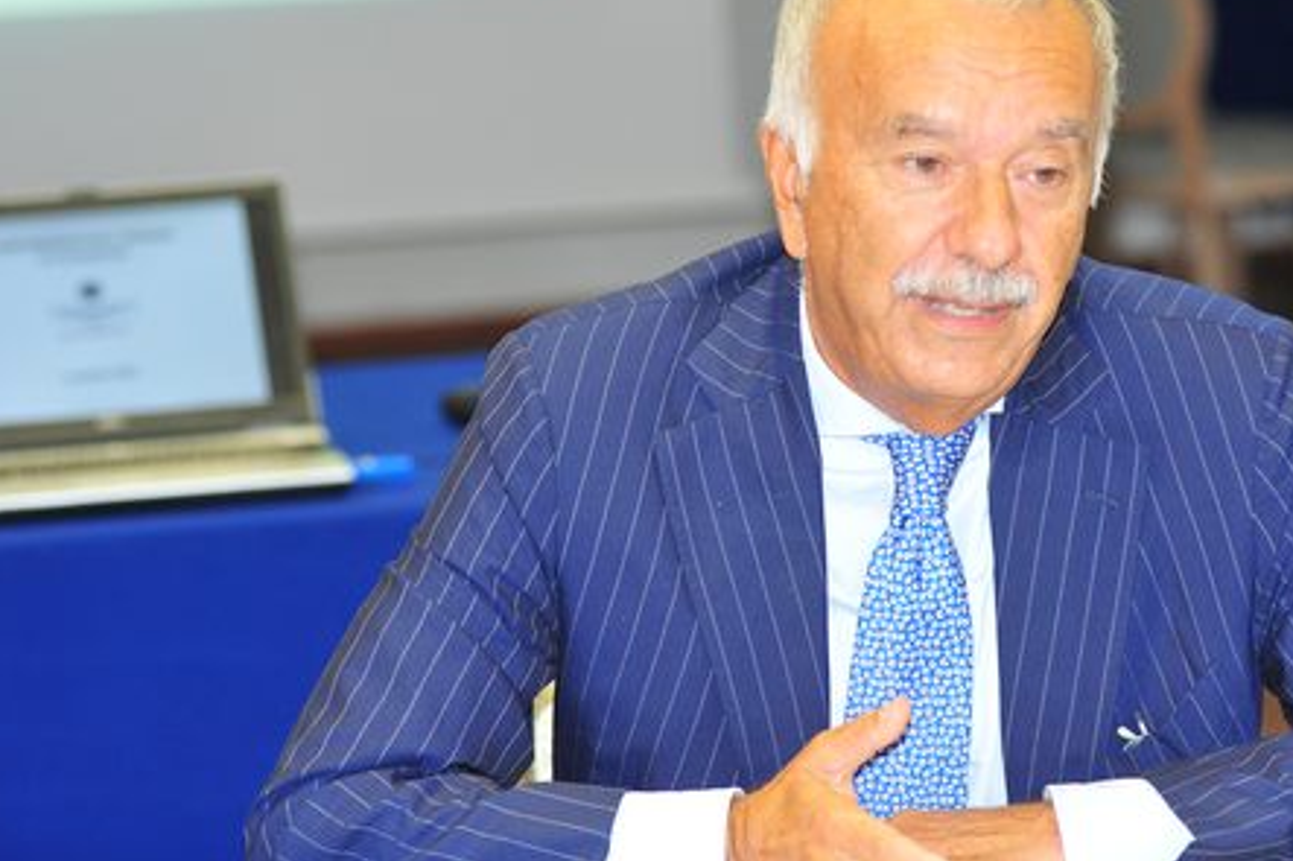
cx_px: 858
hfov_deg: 15.4
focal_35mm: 133
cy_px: 458
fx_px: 4775
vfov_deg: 10.3
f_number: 4
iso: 1600
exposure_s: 1/100
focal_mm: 92
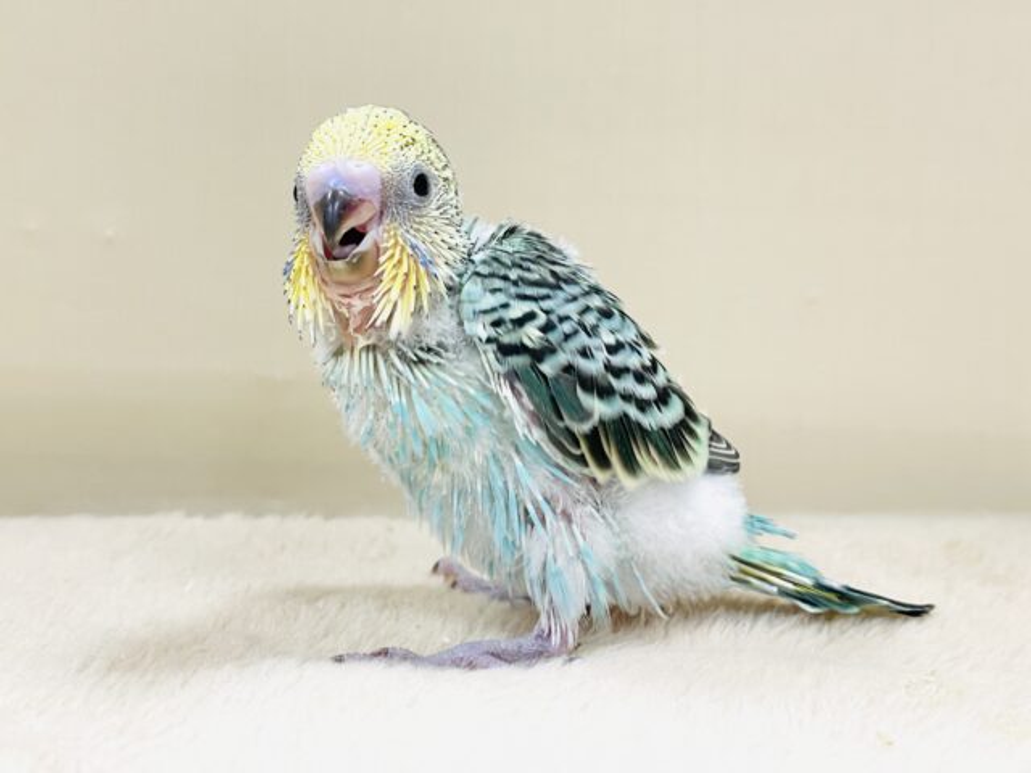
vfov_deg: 28.0
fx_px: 1549
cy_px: 386
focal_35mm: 52
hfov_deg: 36.8
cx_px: 516
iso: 100
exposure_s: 1/99
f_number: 2
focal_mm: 6
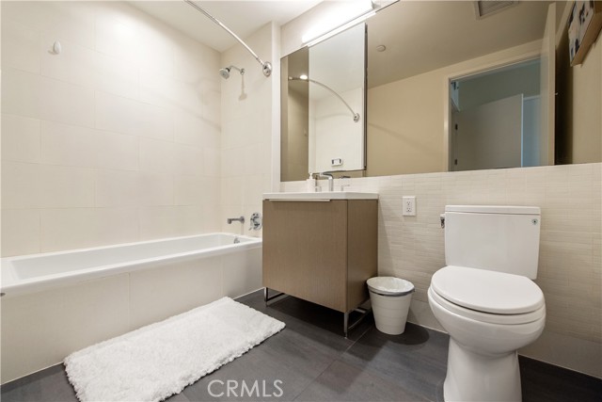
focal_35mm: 15
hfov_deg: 100.4
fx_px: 251
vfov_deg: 77.4
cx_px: 301
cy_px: 201
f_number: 4.5
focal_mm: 15
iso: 400
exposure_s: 1/80
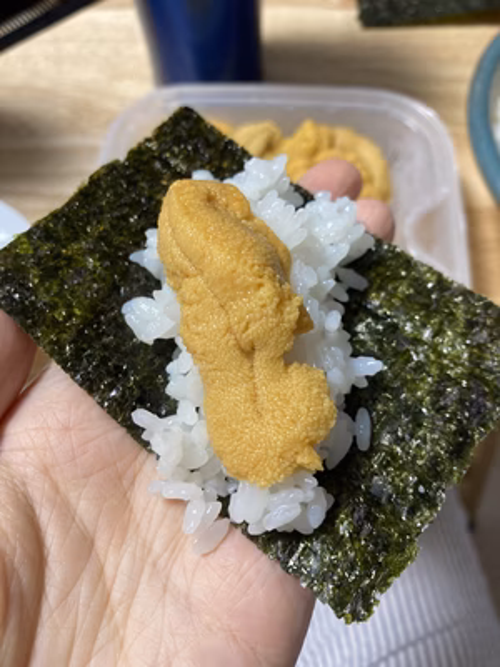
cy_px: 334
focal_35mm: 28
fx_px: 539
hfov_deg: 49.7
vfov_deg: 63.4
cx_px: 250
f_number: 1.8
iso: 100
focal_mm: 3.99
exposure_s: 1/52
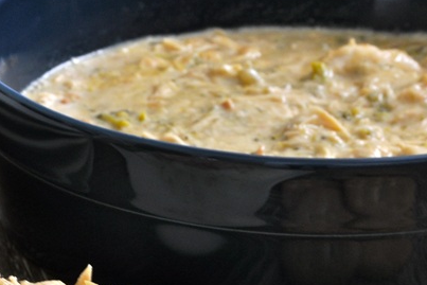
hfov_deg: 7.7
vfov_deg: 5.1
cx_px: 131
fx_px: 3180
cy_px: 279
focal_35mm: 268
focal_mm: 80
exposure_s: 1/8
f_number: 13
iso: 280
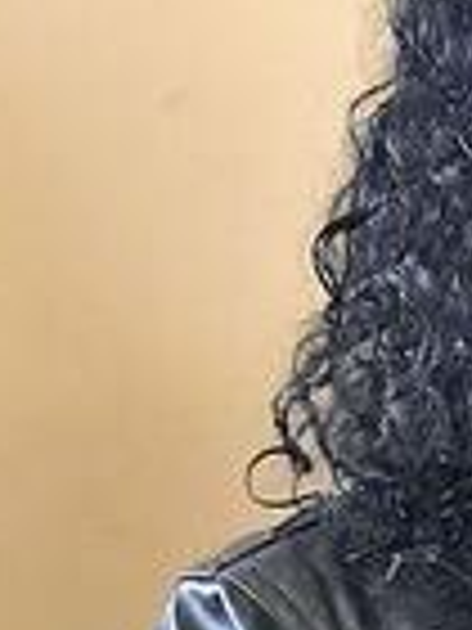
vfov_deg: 8.0
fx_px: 4436
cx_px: 913
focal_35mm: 244
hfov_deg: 6.0
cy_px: 819
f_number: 2.8
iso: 640
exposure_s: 1/50
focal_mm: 6.6
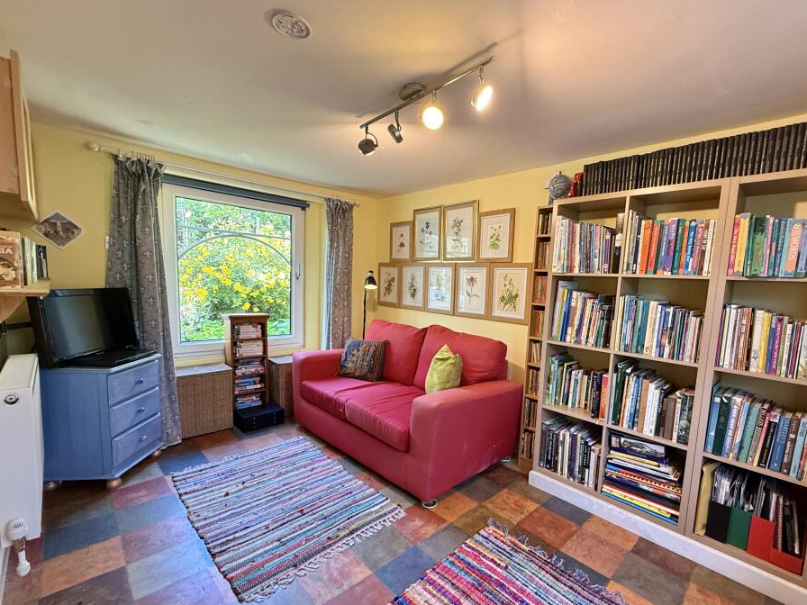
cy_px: 325
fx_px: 373
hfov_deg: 94.1
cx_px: 449
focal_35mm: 16
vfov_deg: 78.0
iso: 400
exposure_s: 1/60
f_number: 2.2
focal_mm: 2.22
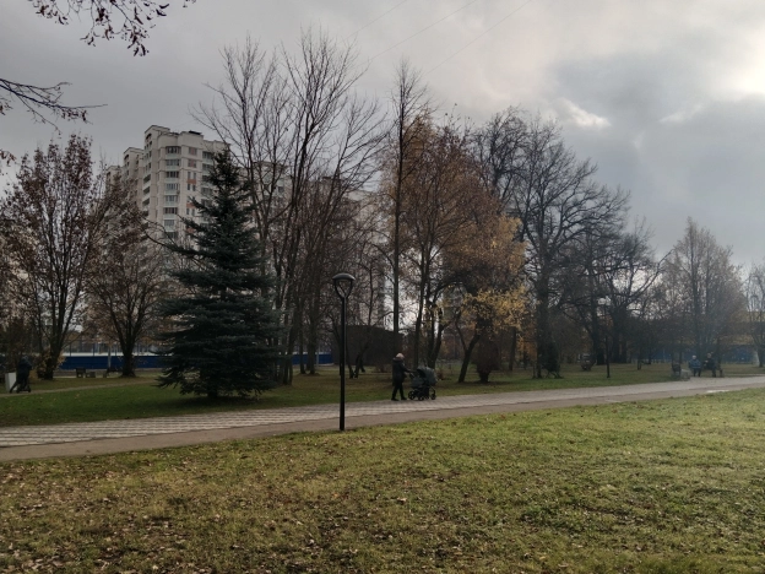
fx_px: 575
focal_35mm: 26
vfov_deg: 53.1
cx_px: 382
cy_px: 287
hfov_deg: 67.3
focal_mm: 3.96
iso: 104
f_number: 1.8
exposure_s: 1/527
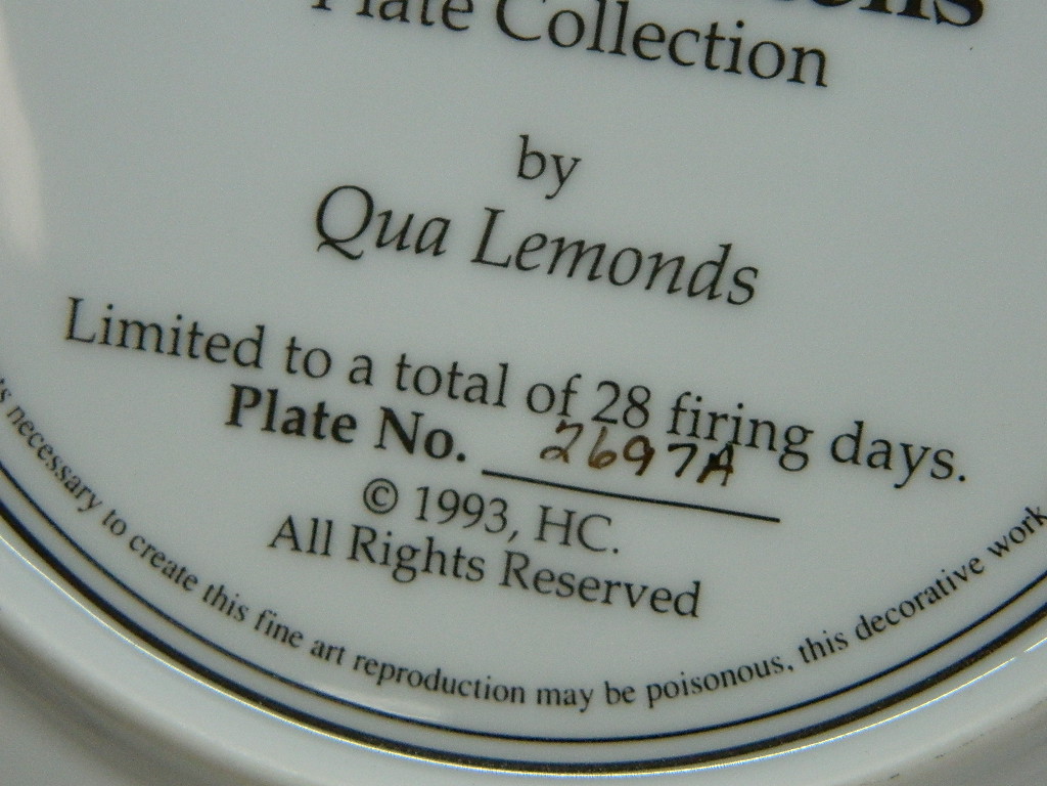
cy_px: 393
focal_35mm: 129
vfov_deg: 11.5
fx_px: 3902
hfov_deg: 15.3
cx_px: 524
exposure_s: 1/160
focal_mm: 23.2
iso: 400
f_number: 4.7
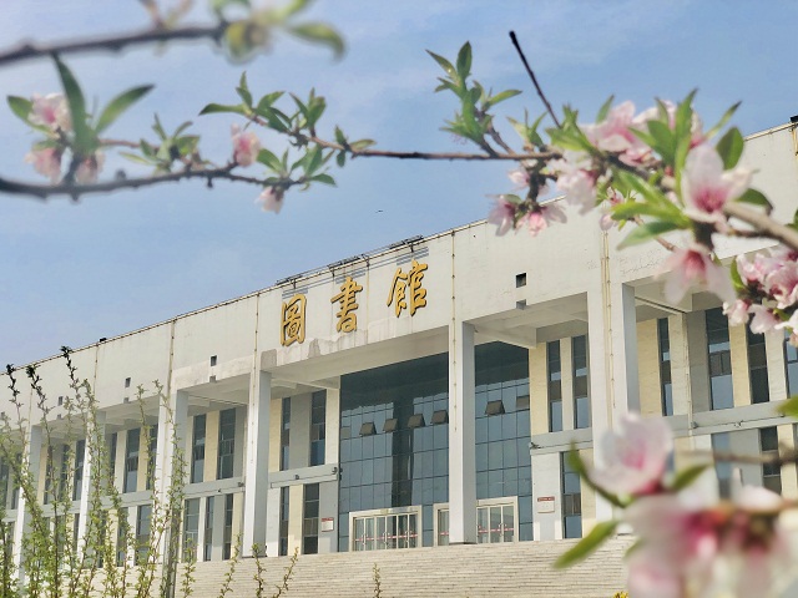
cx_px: 399
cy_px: 299
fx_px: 1199
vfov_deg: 28.0
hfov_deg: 36.8
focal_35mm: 52
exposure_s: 1/1715
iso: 16
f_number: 2.4
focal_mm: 6
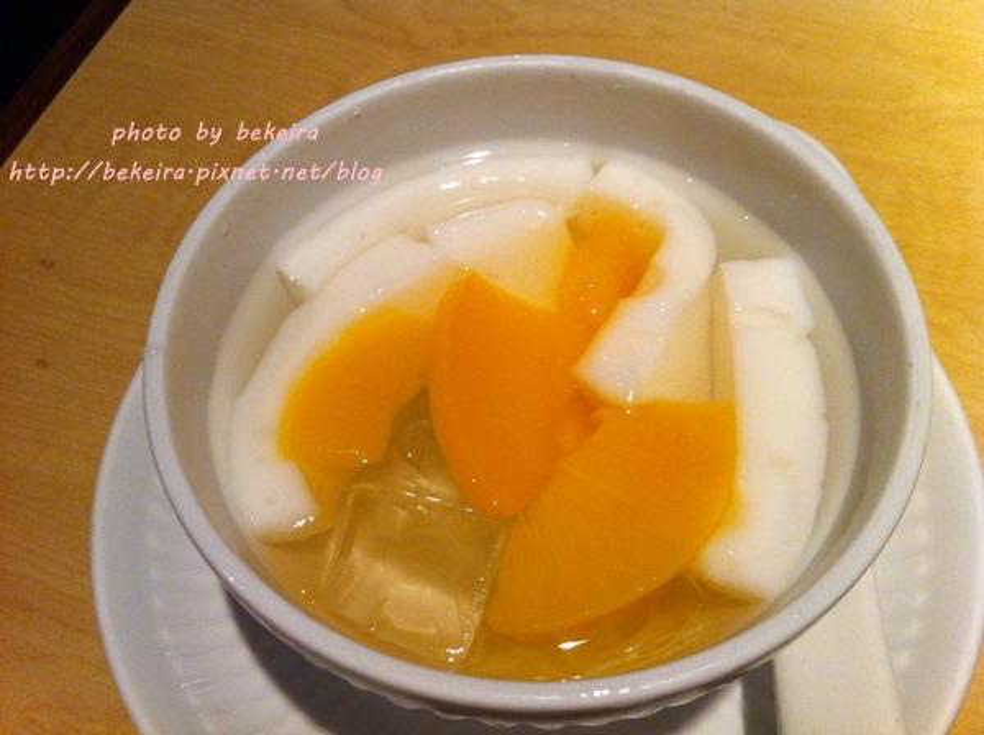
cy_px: 368
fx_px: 993
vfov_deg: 40.6
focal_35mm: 35
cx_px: 492
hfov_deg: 52.7
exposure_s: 1/15
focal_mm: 3.85
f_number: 2.8
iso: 160
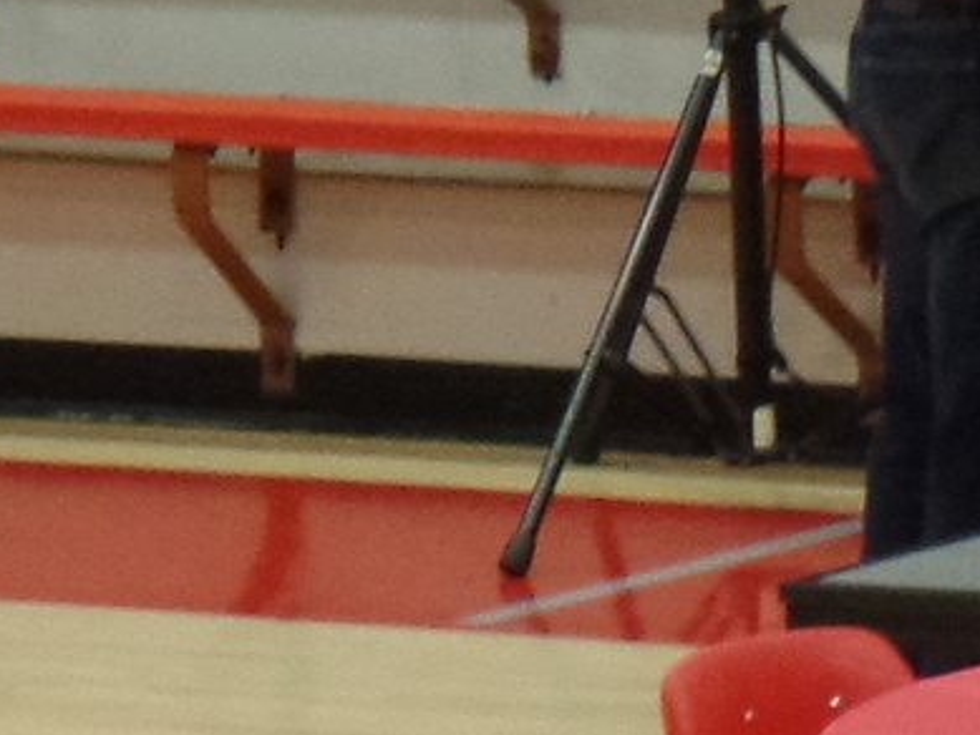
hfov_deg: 2.7
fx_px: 20730
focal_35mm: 732
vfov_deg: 2.0
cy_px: -167
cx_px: 3041
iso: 400
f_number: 4
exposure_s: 1/45
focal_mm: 20.3
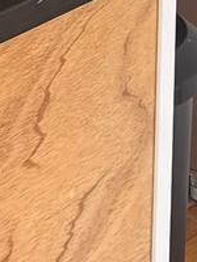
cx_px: -223
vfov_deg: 6.7
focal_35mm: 246
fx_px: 1867
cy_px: -702
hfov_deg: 5.9
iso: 64
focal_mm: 6.76
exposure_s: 1/121
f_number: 1.78
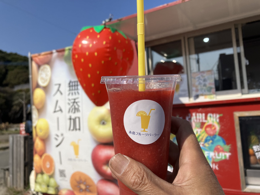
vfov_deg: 49.7
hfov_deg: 63.4
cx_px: 130
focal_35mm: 28
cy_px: 98
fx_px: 210
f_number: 1.8
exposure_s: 1/3690
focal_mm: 3.99
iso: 32
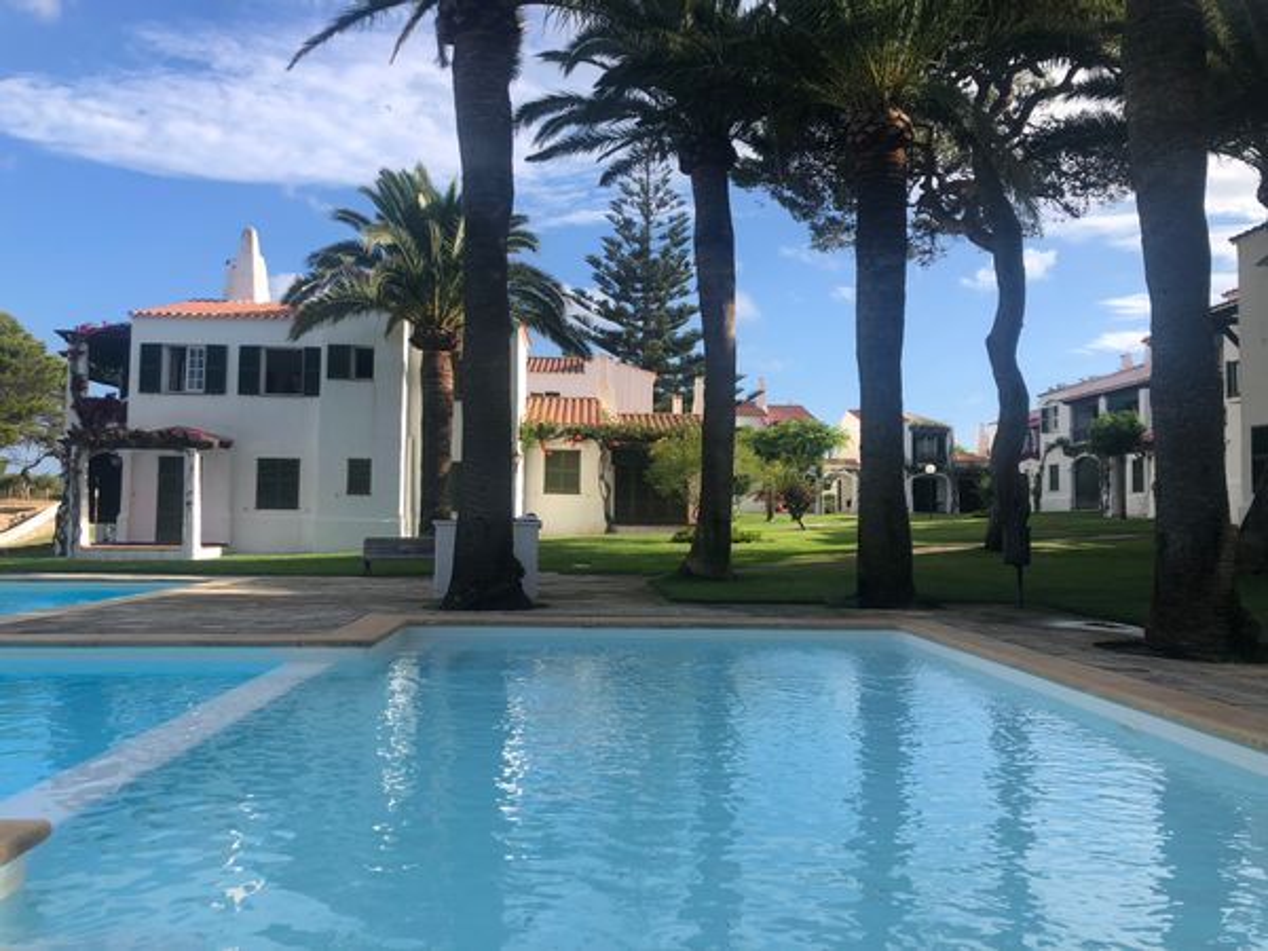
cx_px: 634
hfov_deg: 63.4
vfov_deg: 49.7
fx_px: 1026
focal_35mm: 28
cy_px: 476
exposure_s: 1/1412
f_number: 1.8
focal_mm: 4
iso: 20
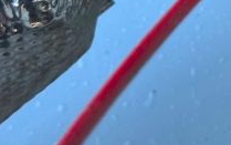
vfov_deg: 8.3
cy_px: -201
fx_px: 920
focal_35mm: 146
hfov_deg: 13.7
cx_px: 313
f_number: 1.78
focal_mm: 6.86
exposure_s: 1/113
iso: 64
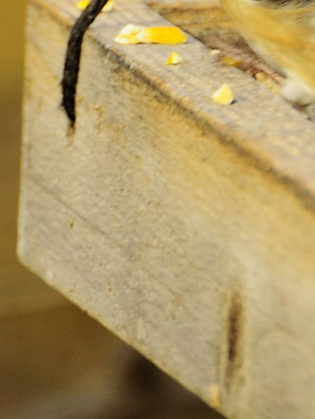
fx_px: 13591
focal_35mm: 1121
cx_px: 346
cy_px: 66
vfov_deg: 1.8
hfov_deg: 1.3
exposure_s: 1/180
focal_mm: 300
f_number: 5.6
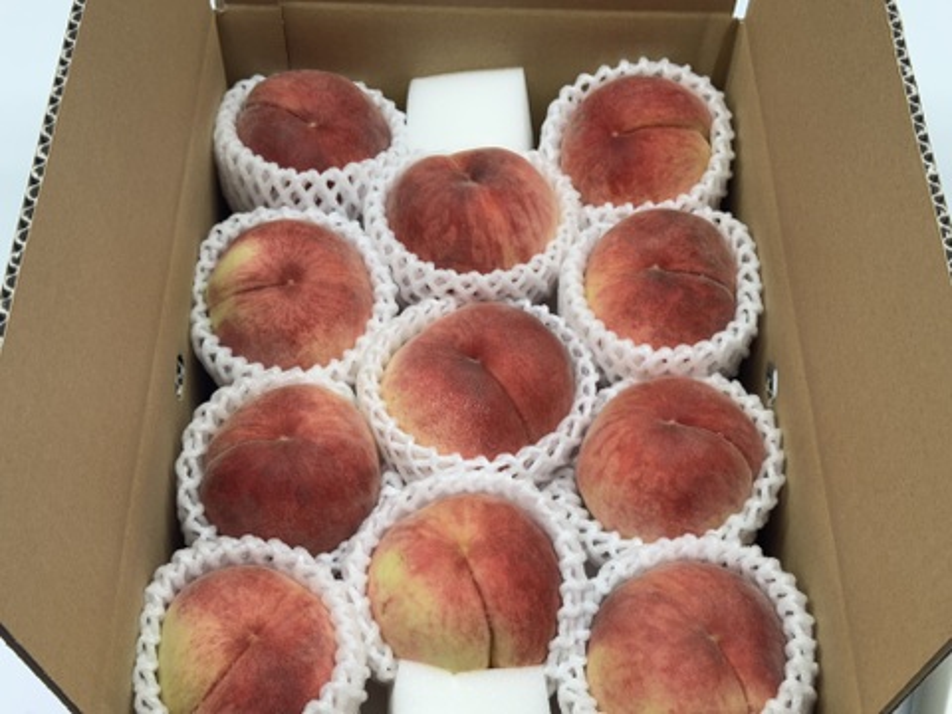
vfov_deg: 30.3
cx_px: 476
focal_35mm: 48
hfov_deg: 39.7
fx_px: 1320
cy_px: 357
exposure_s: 1/100
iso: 64
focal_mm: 6.76
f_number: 1.78
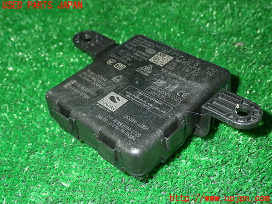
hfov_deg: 40.4
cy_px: 102
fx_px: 369
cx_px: 136
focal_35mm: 47
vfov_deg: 30.9
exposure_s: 1/50
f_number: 9
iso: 800
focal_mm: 8.4
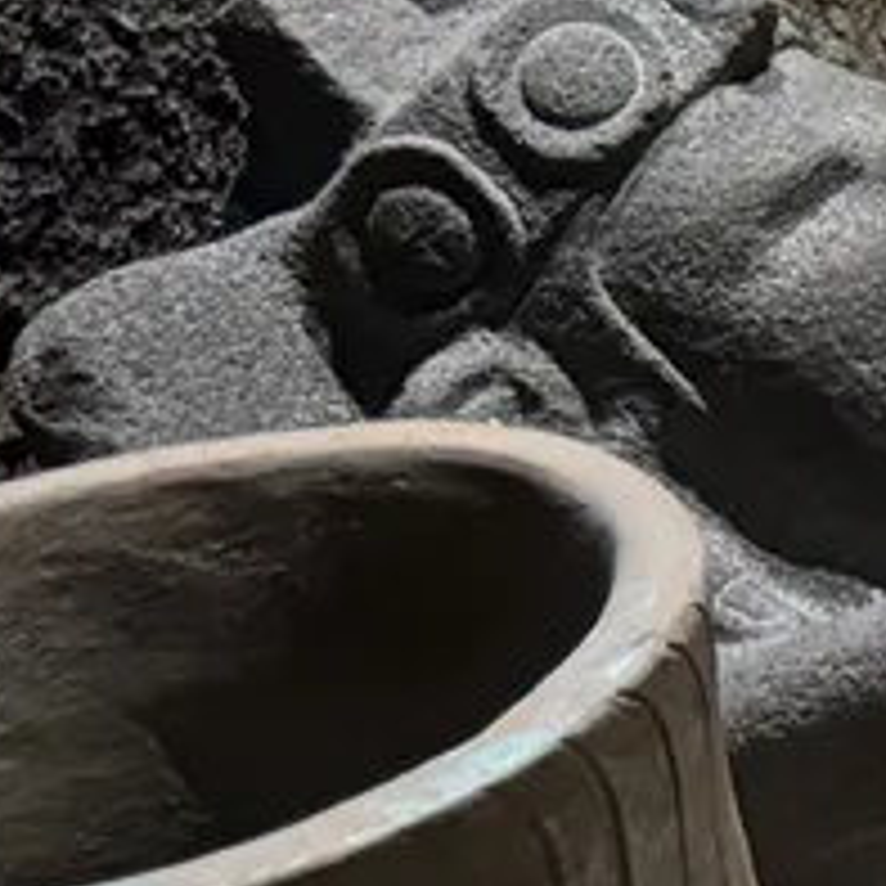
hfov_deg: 7.5
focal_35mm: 172
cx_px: 3423
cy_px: 432
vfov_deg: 10.2
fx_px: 4981
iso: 800
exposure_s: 1/60
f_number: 1.78
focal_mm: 6.76
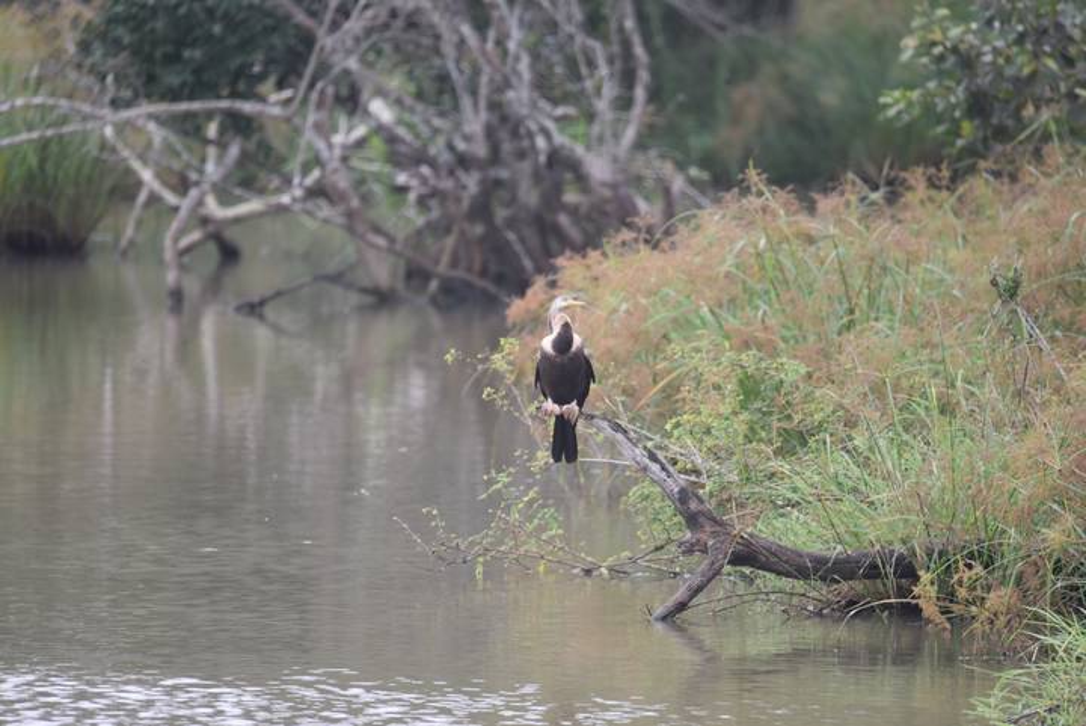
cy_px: 363
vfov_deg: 2.3
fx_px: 18110
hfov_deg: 3.4
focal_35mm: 600
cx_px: 543
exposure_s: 1/250
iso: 640
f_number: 6.3
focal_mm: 600
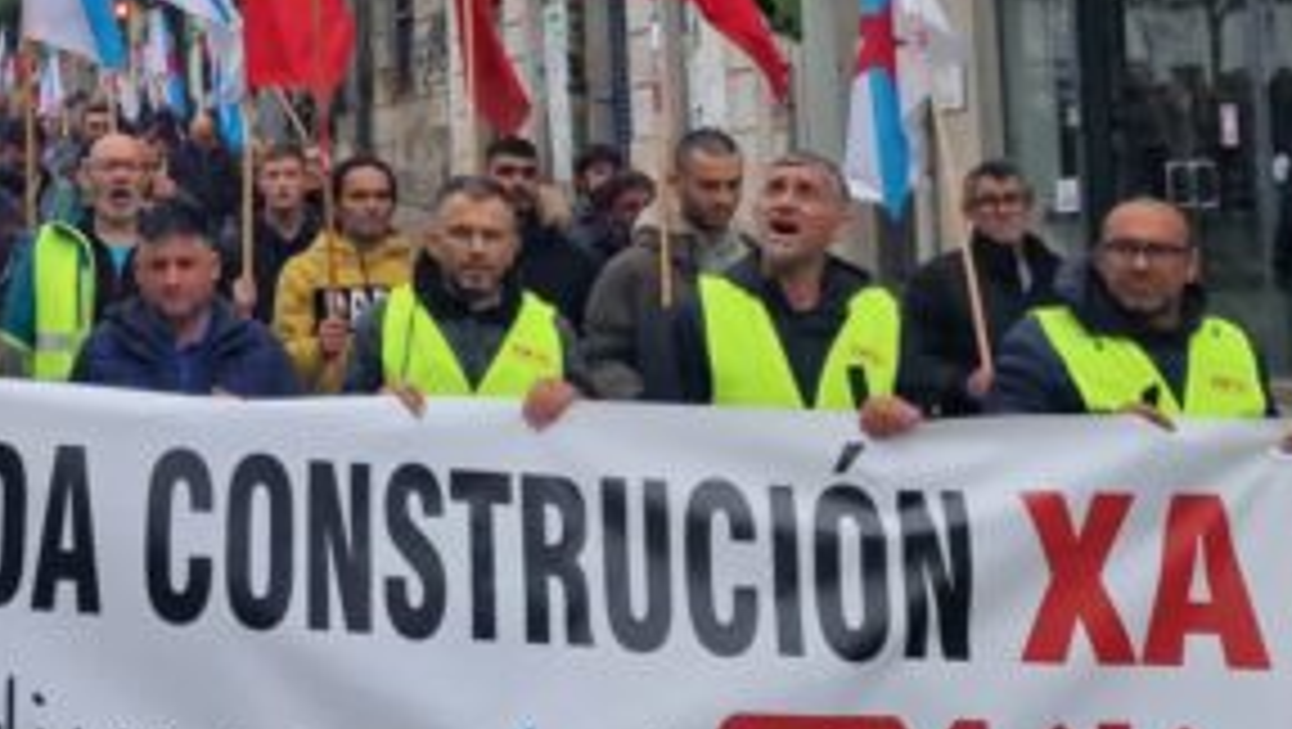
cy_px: 32
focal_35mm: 67
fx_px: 2297
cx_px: -77
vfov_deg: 17.7
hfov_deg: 28.9
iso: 50
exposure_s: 1/608
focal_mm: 6.4
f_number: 1.8
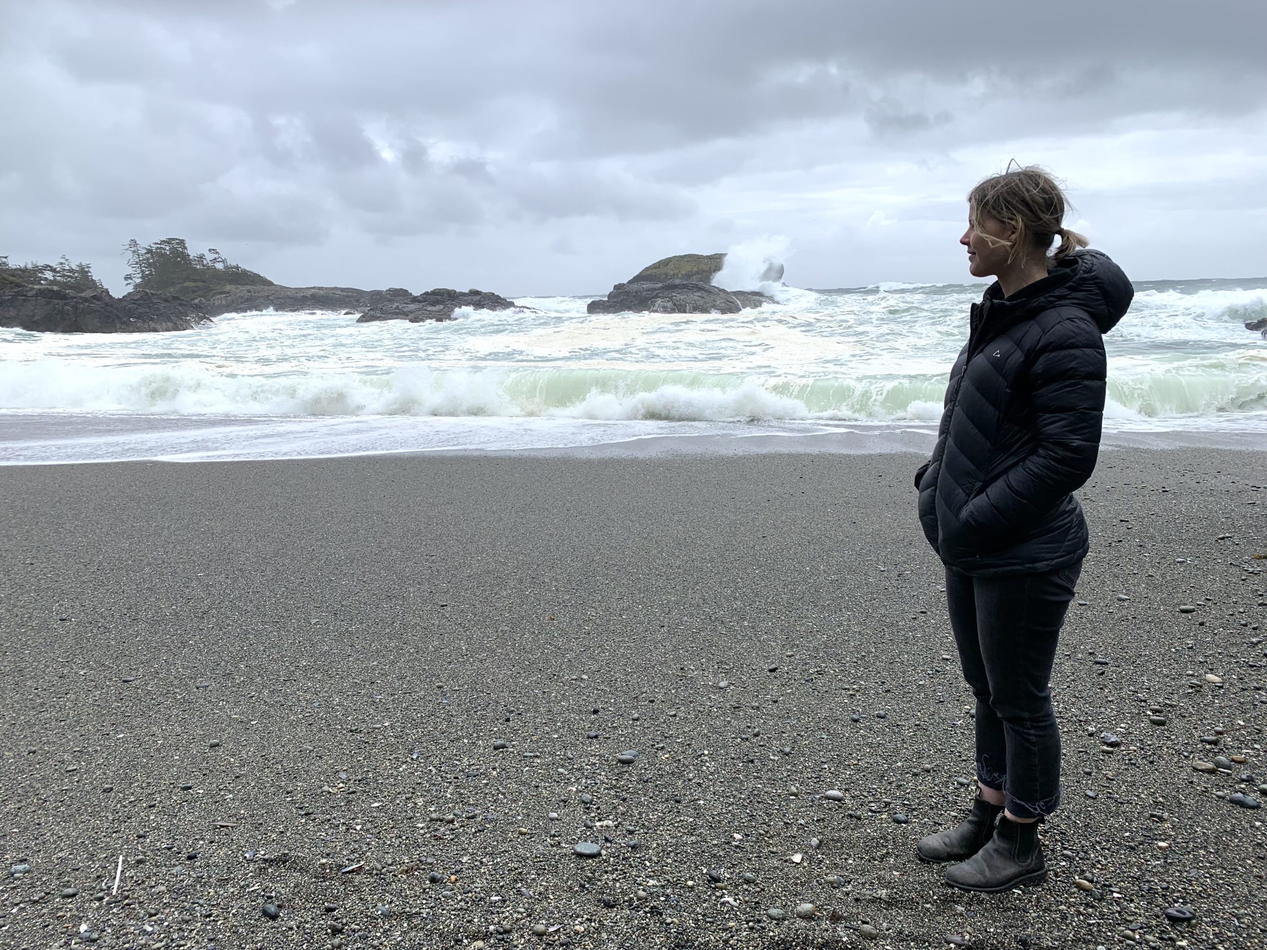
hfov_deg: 67.3
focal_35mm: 26
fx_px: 952
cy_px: 475
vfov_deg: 53.1
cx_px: 634
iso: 25
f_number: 1.8
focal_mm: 4.25
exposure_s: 1/2994
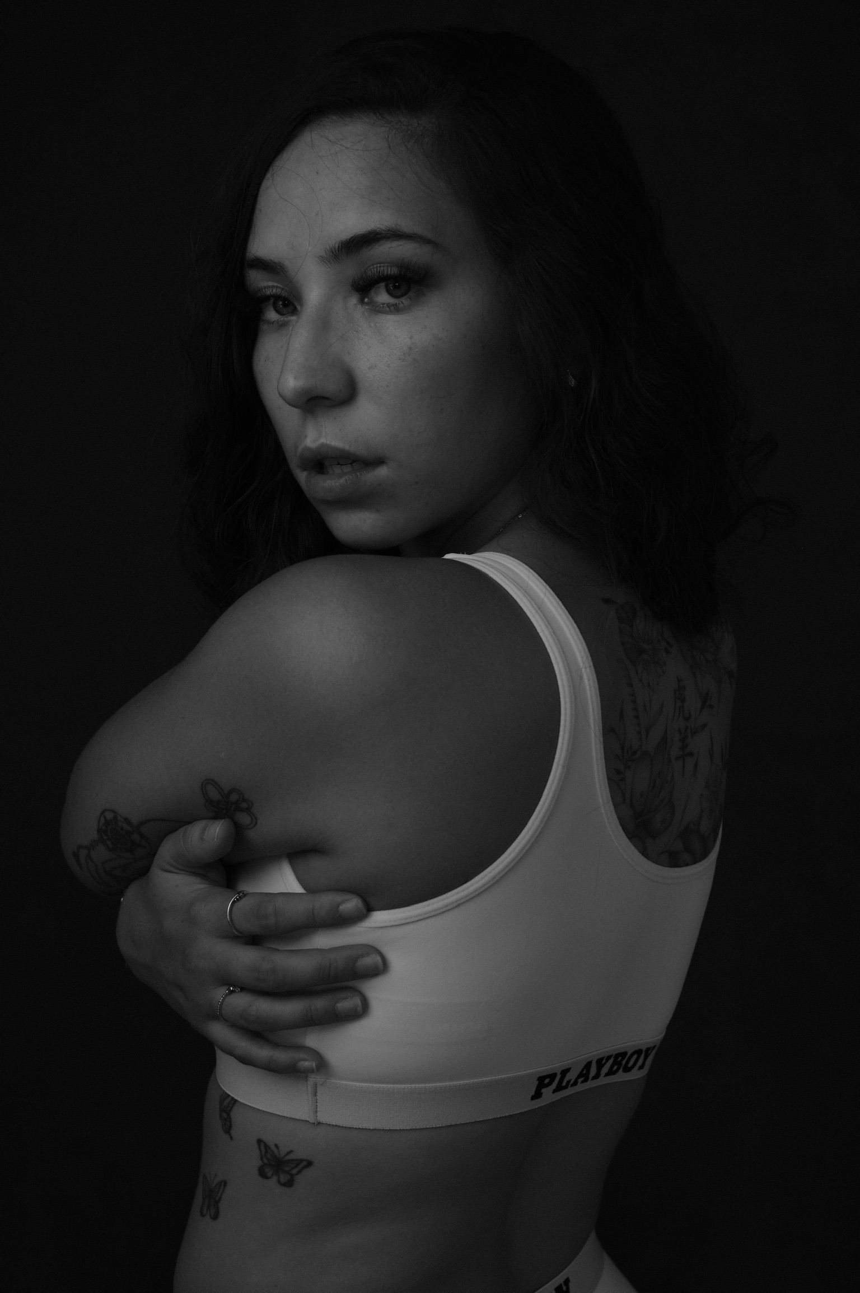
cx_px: 430
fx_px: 1902
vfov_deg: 37.5
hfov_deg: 25.5
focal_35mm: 53
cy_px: 646
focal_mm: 35
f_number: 4.5
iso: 640
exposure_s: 1/500
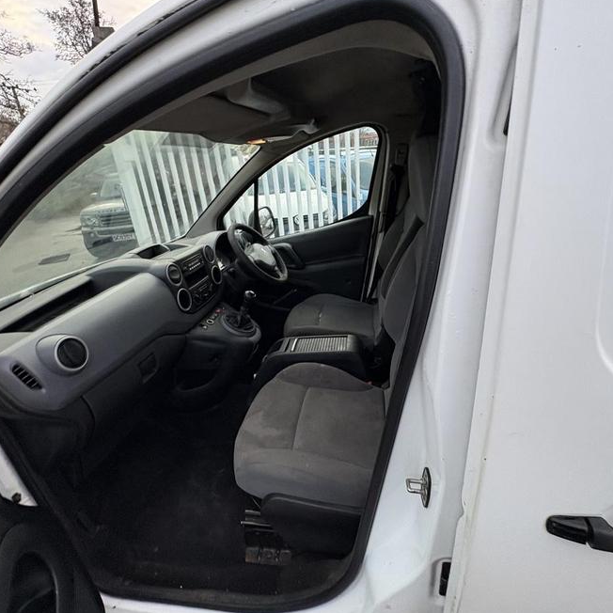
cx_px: 306
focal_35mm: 17
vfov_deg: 84.0
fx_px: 341
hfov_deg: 84.0
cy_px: 309
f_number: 2.2
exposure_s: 1/99
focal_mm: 2.22
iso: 125
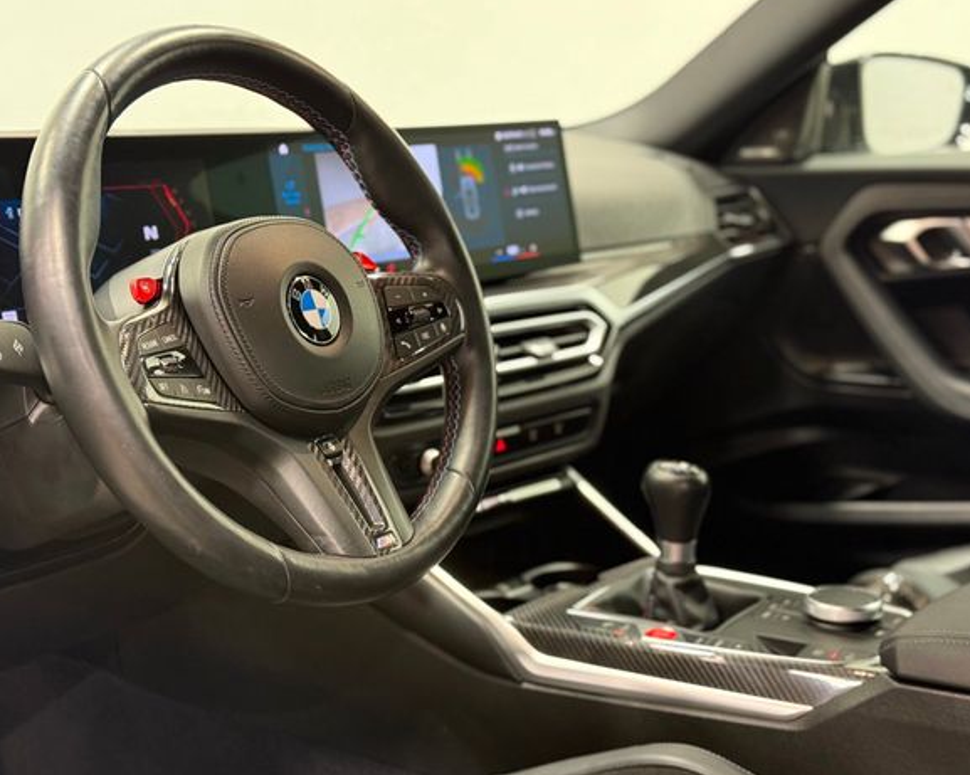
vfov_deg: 29.1
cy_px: 387
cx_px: 444
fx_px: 1492
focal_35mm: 52
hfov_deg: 36.0
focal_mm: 6.76
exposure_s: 1/60
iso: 250
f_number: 1.78
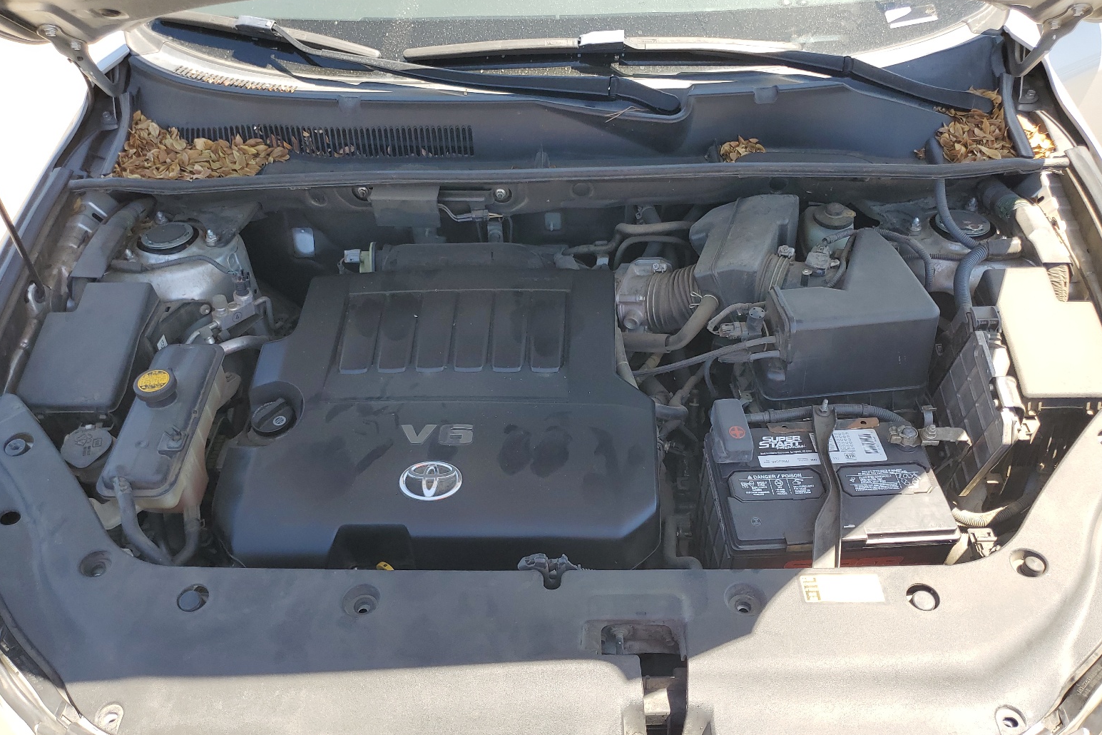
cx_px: 567
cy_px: 374
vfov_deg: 46.4
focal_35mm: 28
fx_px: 857
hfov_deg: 65.5
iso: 50
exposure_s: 1/625
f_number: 1.5
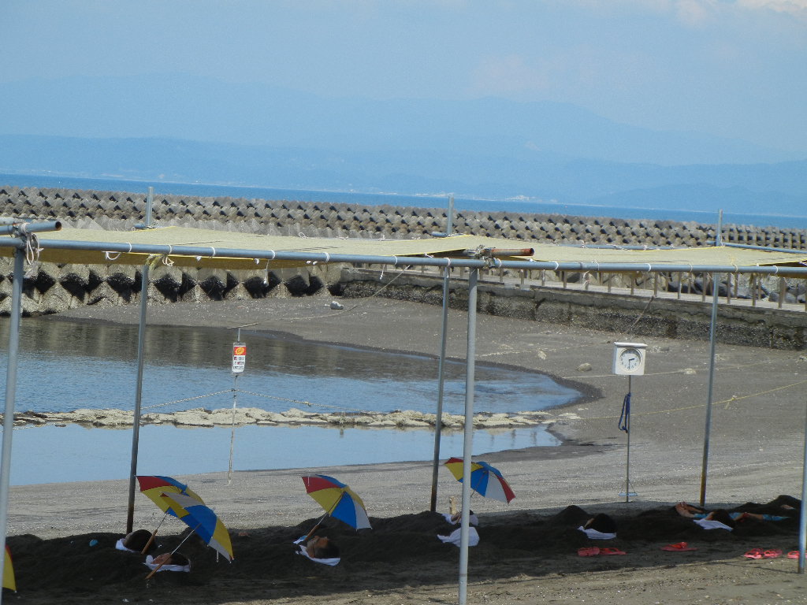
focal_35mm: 133
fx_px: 3101
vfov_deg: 11.1
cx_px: 404
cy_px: 302
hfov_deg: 14.8
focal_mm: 24
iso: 160
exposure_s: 1/966
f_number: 4.6
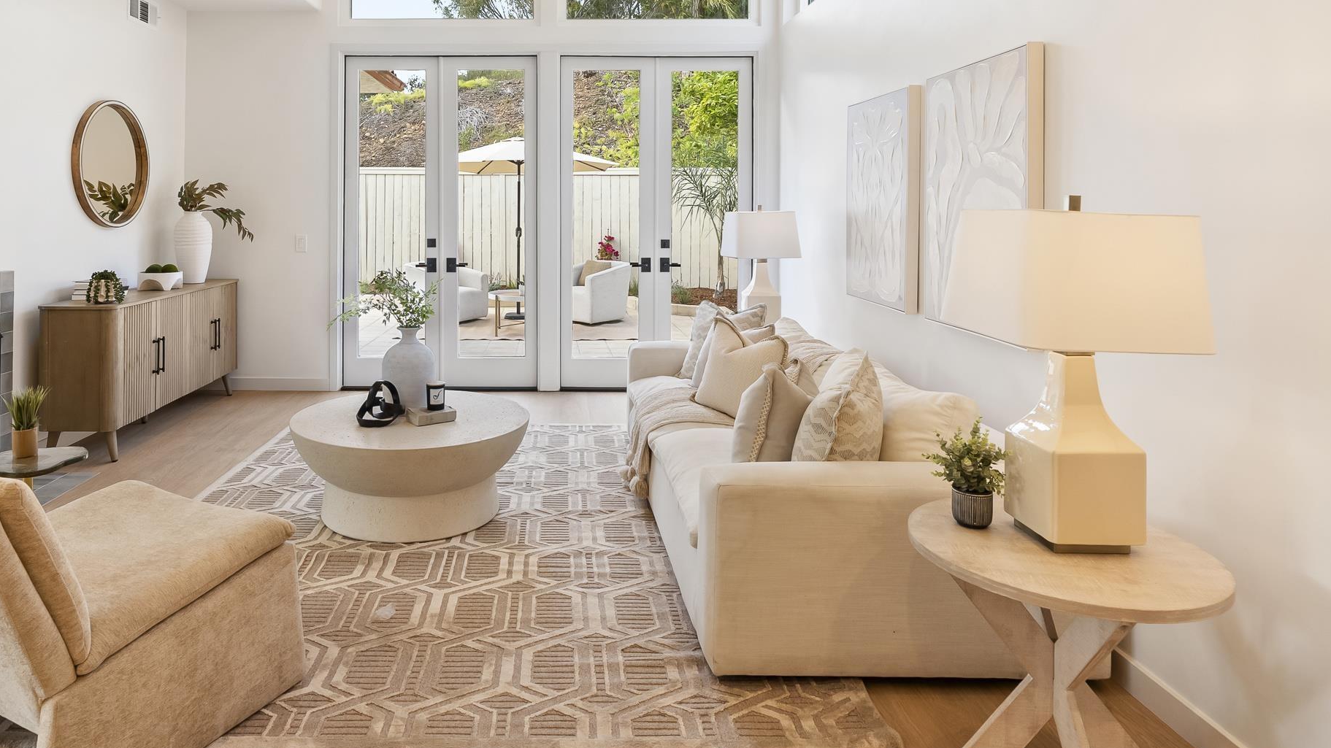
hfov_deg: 78.0
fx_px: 812
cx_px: 549
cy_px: 212
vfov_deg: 48.1
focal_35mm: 23
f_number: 8
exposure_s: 1/15
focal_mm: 16
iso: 500
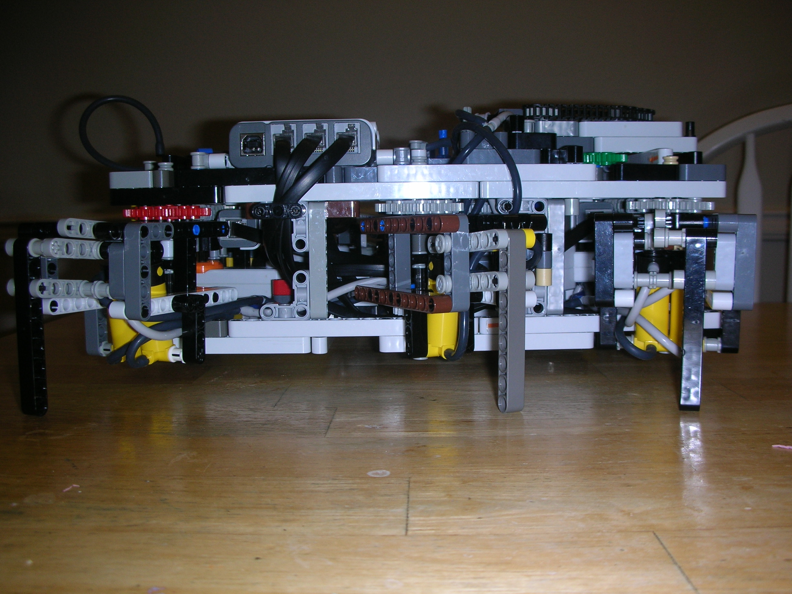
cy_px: 297
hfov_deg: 52.6
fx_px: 801
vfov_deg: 40.7
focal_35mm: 35
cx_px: 396
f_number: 3
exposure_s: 1/60.1
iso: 50
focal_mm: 5.8
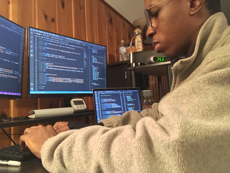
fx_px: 213
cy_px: 86
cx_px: 115
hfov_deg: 56.8
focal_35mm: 32
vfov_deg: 44.2
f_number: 2.2
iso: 640
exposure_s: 1/15
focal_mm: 2.87
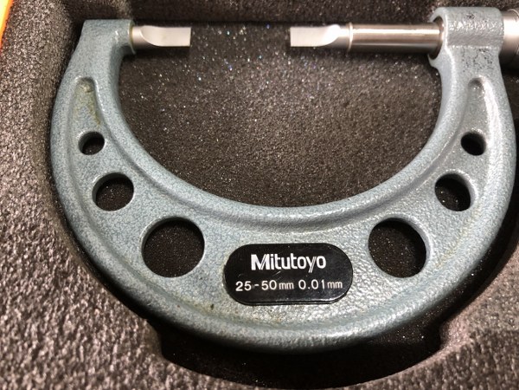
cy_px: 195
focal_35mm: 28
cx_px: 260
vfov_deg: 49.7
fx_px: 420
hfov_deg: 63.4
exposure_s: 1/15
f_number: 1.8
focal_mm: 4
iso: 64
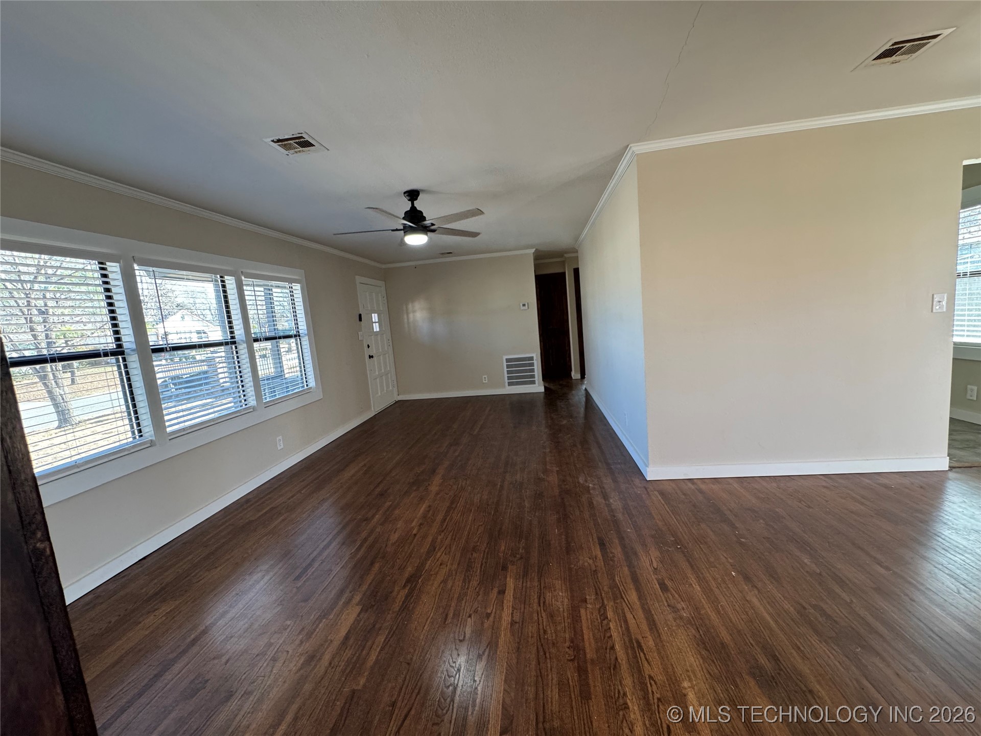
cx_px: 490
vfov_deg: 85.7
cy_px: 368
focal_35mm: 14
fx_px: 397
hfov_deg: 102.1
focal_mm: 2.22
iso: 250
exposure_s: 1/120
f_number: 2.2
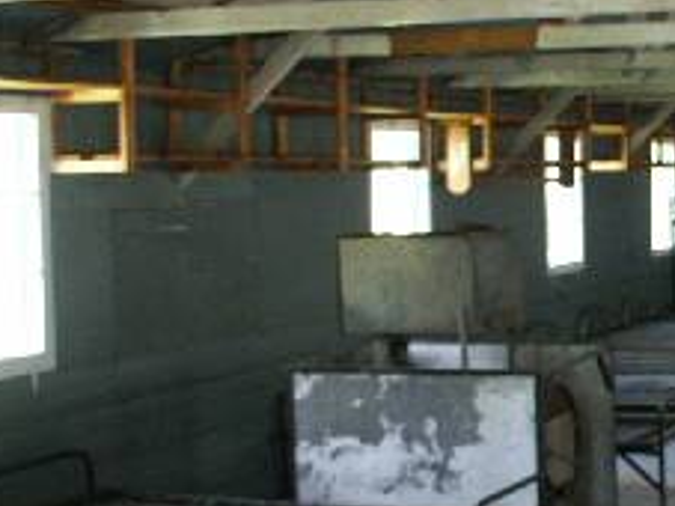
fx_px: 1540
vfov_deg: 18.6
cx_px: 740
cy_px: 256
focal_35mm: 79
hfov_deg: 23.2
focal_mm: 7.21
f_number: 2.8
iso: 200
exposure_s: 1/15
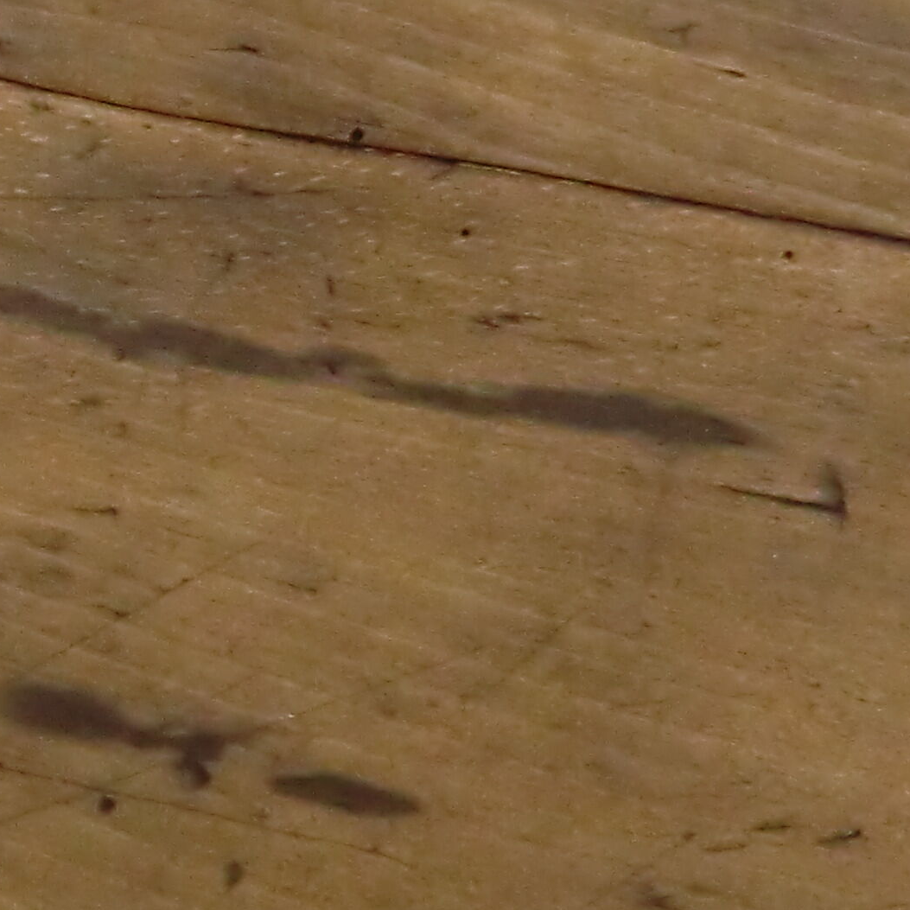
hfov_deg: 19.5
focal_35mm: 87
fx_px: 2588
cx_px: 57
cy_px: 417
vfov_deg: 19.9
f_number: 3.2
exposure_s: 1/60
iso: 640
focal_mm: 4.3
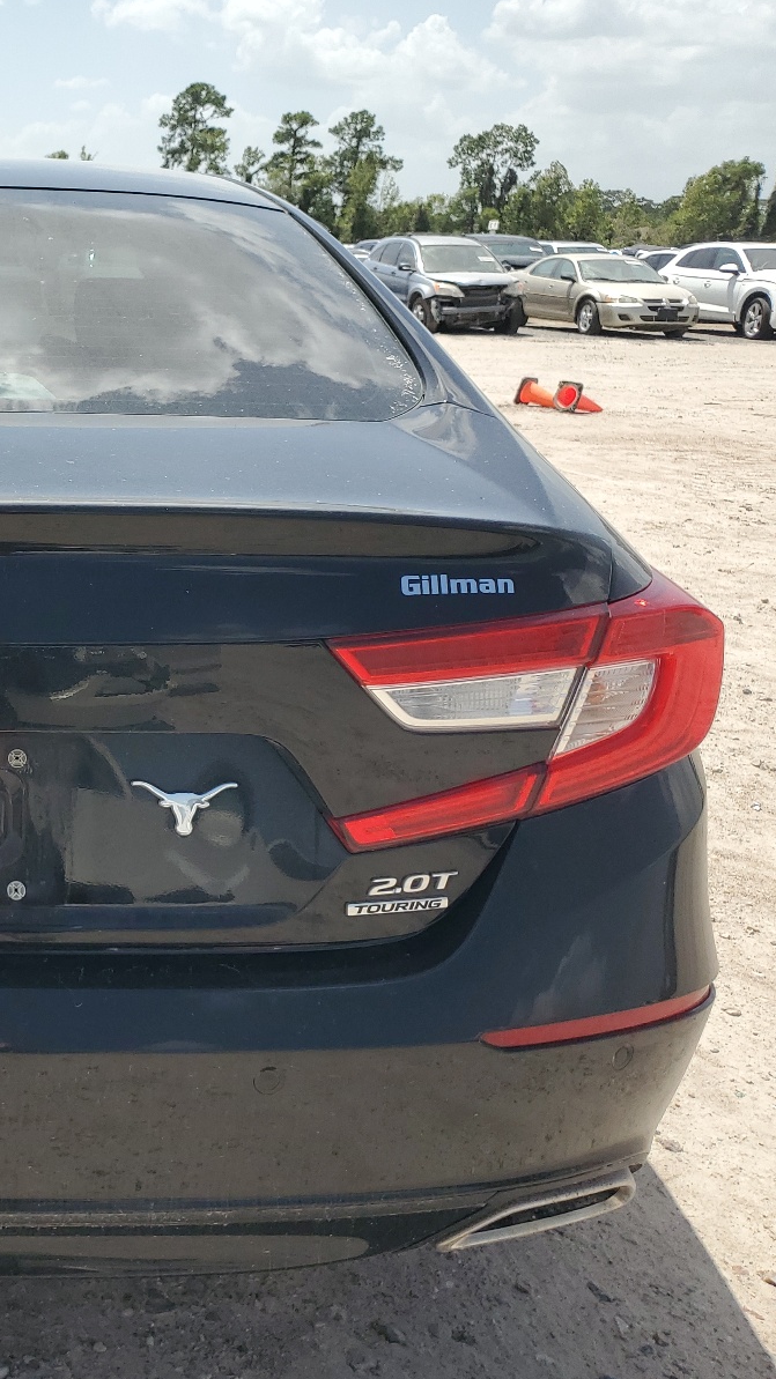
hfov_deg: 28.2
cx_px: -93
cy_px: 691
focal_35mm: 38
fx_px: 1390
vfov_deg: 52.8
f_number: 1.5
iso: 50
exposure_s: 1/3333
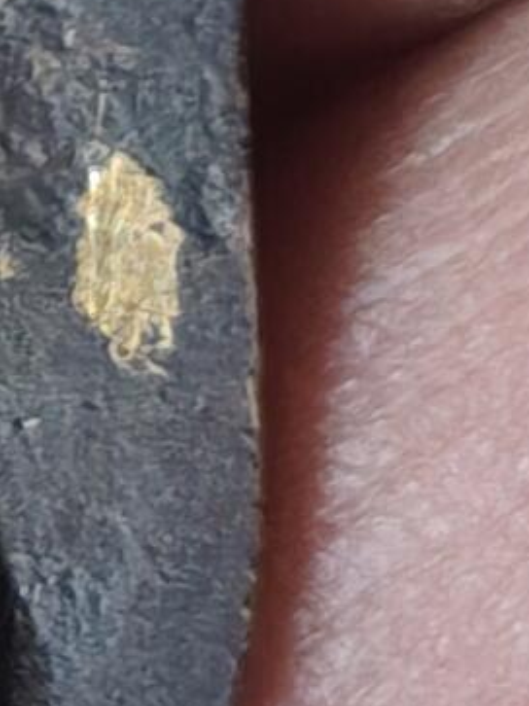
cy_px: -301
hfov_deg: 5.8
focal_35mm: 253
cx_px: -432
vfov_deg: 7.7
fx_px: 5158
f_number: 1.88
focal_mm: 4.84
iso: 911
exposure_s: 1/50
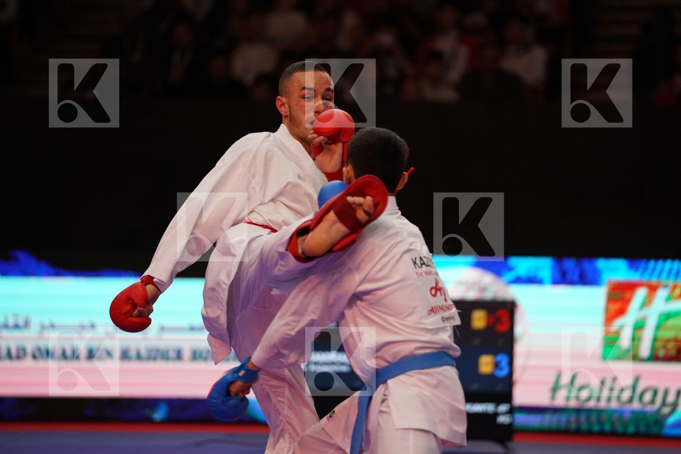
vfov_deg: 7.5
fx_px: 3443
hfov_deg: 11.3
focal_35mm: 182
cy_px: 227
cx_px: 340
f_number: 2.8
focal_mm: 182
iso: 4000
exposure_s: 1/1000
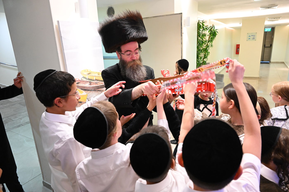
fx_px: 193
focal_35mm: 24
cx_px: 144
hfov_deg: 73.8
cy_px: 96
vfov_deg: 53.1
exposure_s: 1/250
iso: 5000
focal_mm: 24
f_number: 4.5
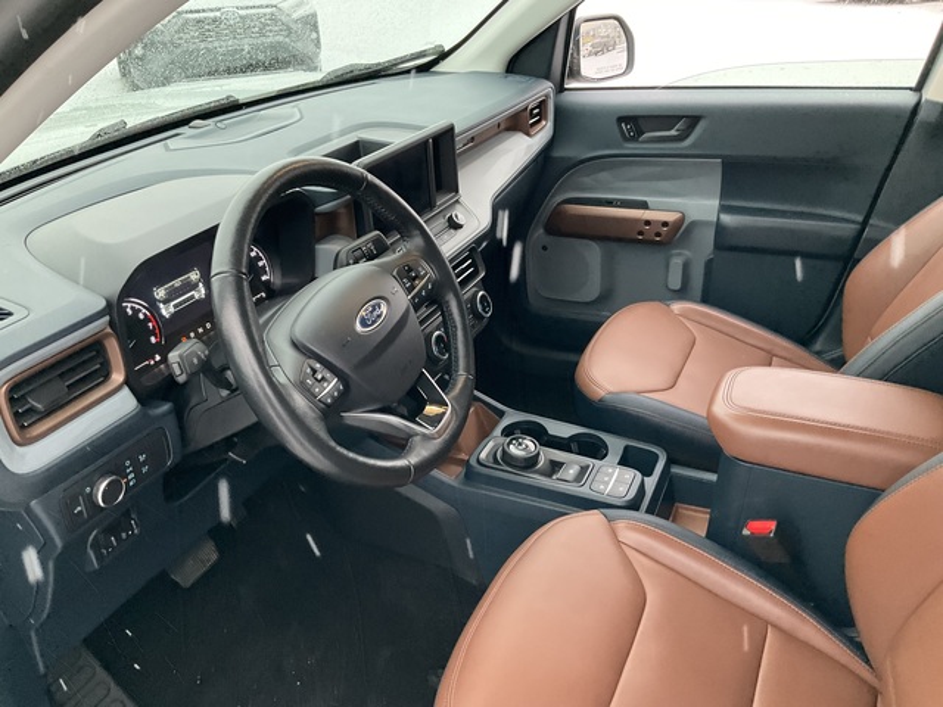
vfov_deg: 48.2
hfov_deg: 61.7
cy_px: 354
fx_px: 790
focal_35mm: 29
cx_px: 472
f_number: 1.8
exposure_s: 1/60
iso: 250
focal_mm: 3
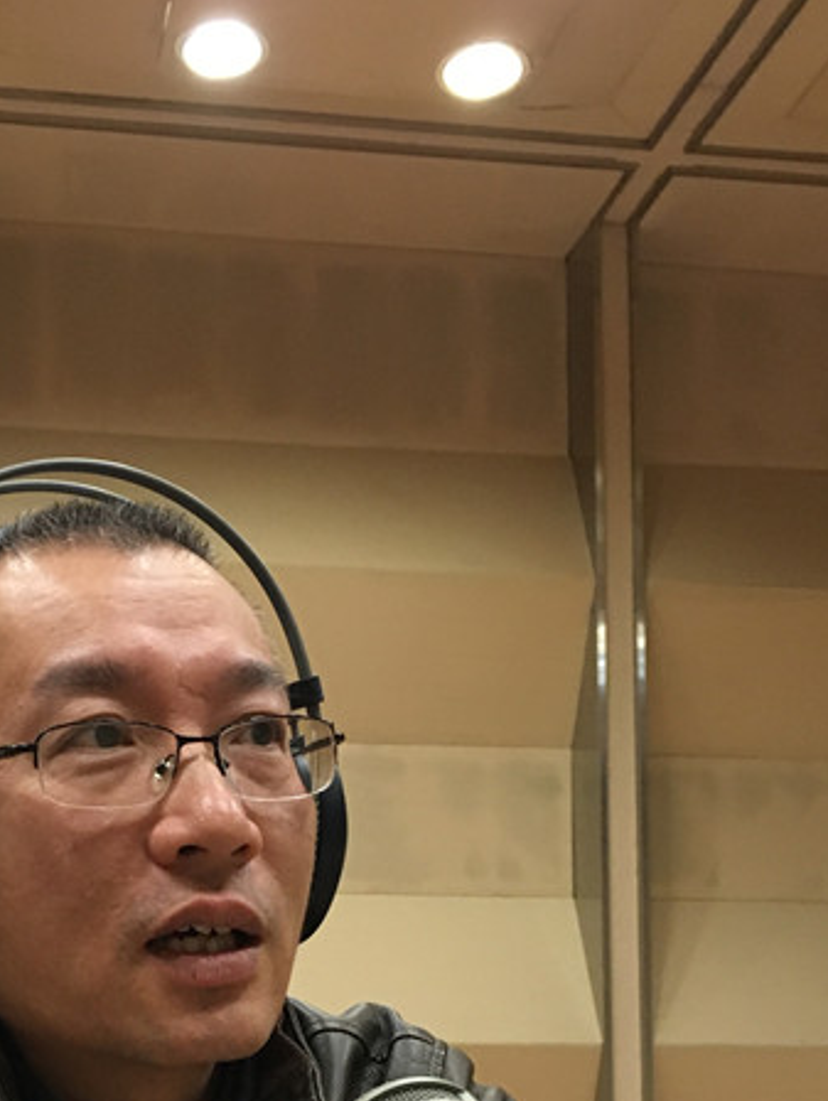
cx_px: 184
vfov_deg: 32.2
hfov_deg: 25.8
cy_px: 1042
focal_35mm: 56
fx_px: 1783
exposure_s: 1/33
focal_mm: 4.15
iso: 200
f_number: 2.2
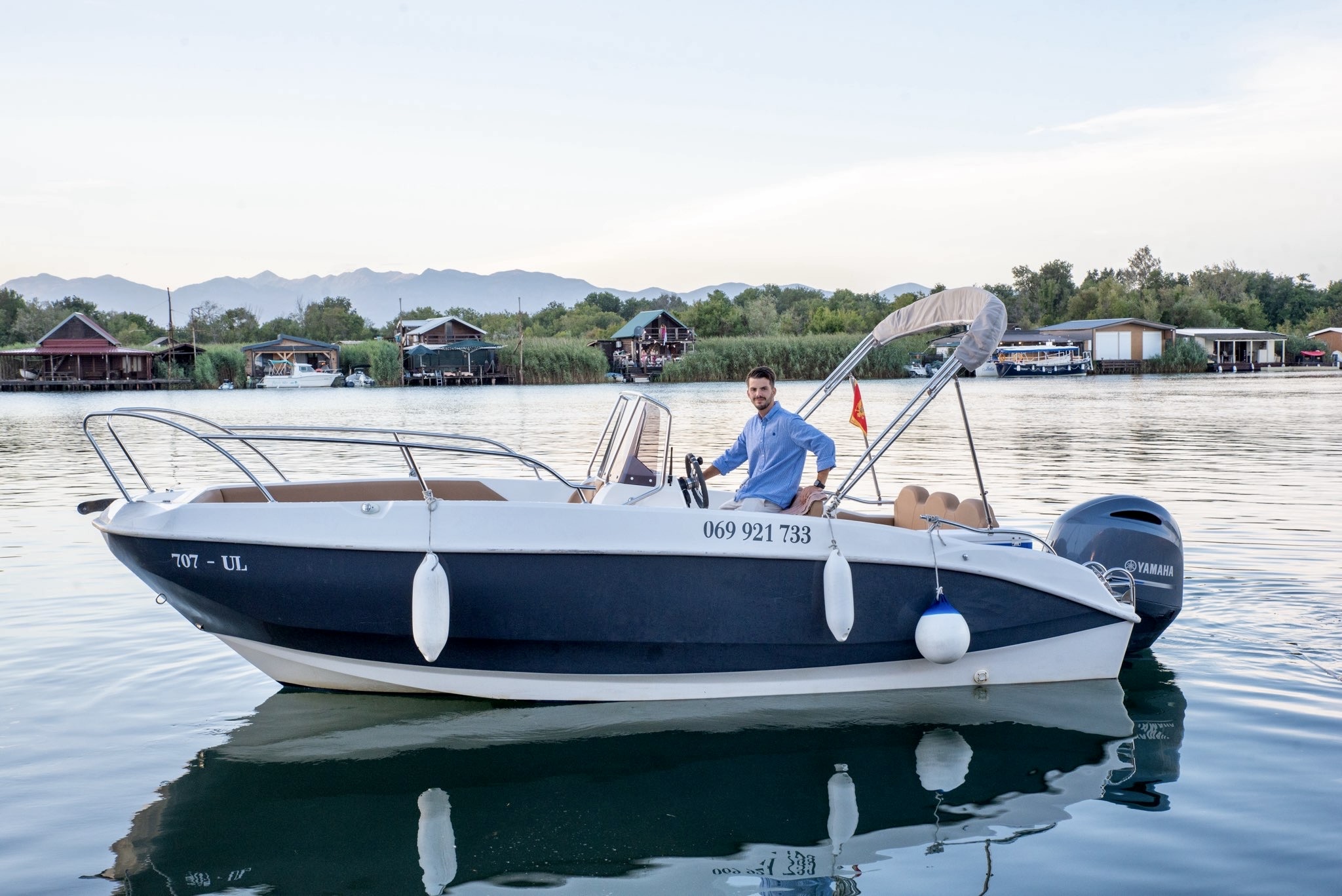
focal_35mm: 48
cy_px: 448
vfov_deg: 28.1
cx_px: 671
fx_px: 1790
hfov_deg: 41.1
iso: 400
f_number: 11
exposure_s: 1/200
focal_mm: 48
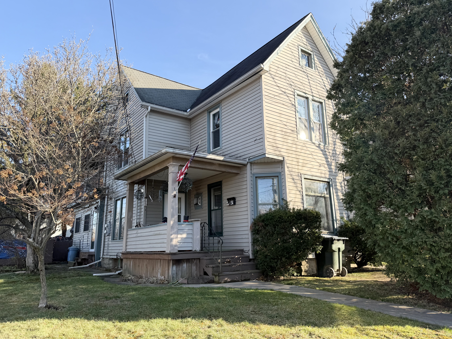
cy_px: 163
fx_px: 326
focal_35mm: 25
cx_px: 218
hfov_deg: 69.4
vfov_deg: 54.9
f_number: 1.78
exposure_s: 1/1211
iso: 80
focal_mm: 6.76
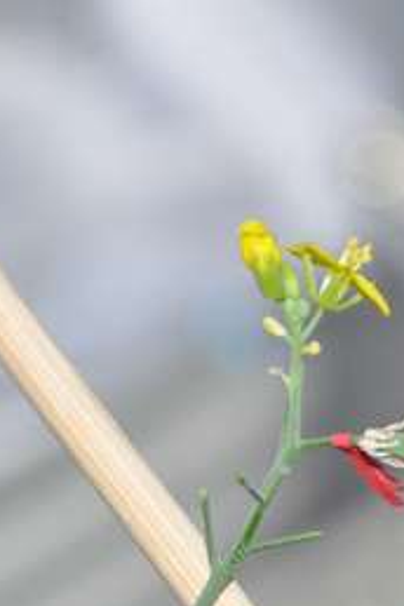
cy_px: 497
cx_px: 583
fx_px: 8454
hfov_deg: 2.7
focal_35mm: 502
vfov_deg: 4.1
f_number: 13
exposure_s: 1/200
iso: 200
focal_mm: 135
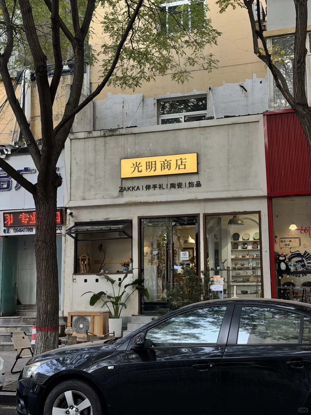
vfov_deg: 39.7
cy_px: 208
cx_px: 156
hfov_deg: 30.3
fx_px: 575
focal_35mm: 48
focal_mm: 6.76
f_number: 1.78
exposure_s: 1/190
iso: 64
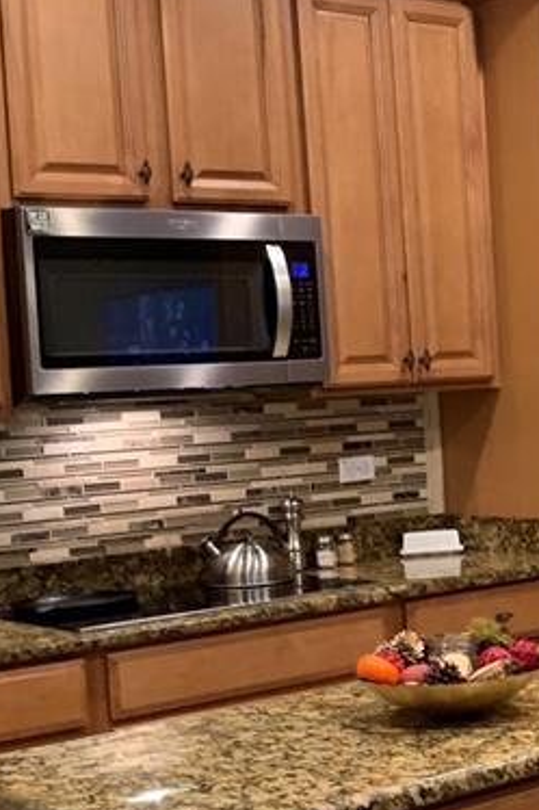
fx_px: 1663
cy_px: 461
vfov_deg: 27.3
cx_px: 669
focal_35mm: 74
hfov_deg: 17.4
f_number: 1.8
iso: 250
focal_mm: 4.25
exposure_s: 1/40
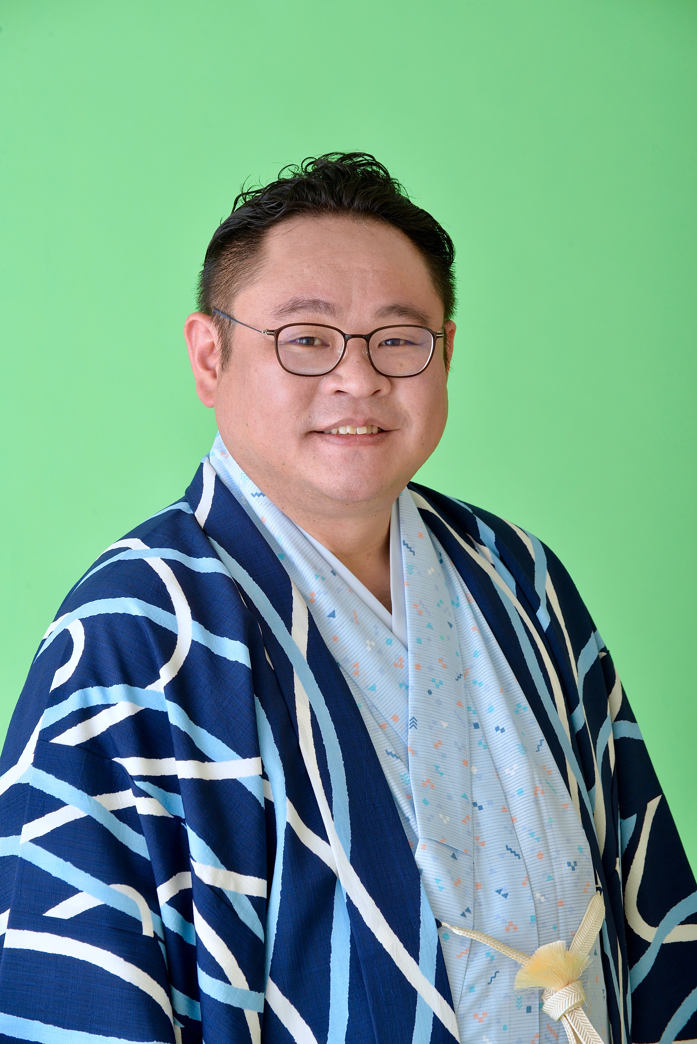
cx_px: 348
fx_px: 3540
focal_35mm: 122
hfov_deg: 11.2
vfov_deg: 16.8
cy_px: 522
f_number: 16
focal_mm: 122
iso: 400
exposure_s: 1/160
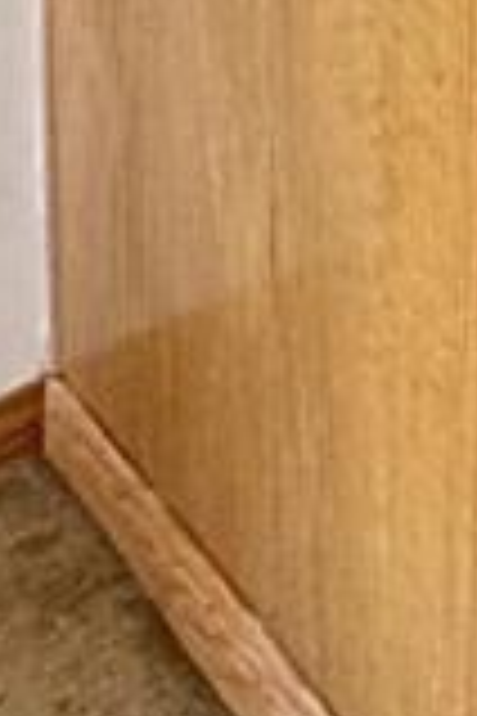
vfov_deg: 14.5
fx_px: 1868
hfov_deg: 8.1
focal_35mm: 94
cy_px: -982
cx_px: 1917
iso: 200
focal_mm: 2.22
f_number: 2.2
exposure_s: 1/120
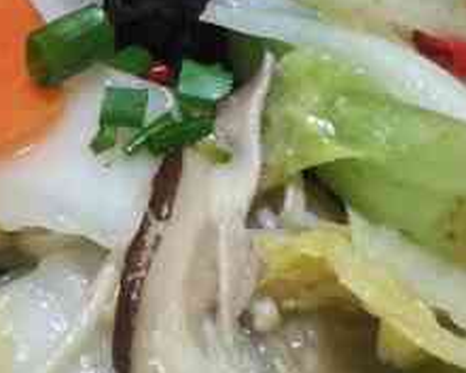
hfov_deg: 21.2
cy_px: 226
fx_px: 1241
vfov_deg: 17.1
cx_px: 144
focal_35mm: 90
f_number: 2.2
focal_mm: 4.15
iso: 100
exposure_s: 1/10
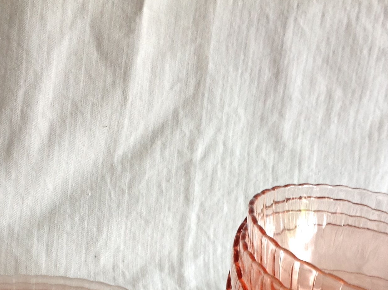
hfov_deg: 26.7
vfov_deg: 19.5
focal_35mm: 73
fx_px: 817
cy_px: 291
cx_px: 183
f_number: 2.4
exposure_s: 1/17
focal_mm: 4.28
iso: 50
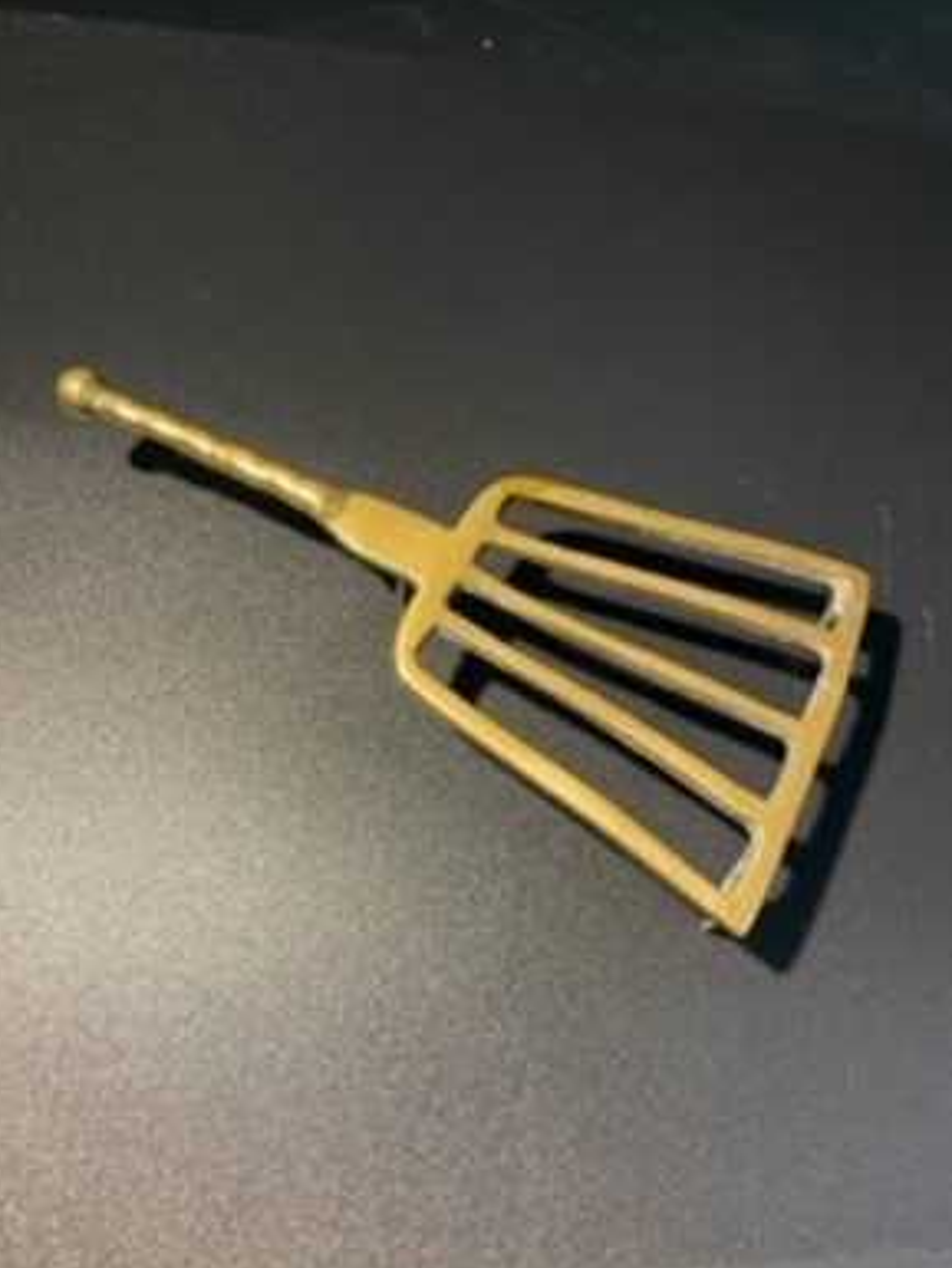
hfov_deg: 51.4
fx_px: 990
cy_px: 642
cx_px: 468
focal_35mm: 27
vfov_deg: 65.3
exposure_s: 1/50
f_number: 1.6
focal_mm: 4.2
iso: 64
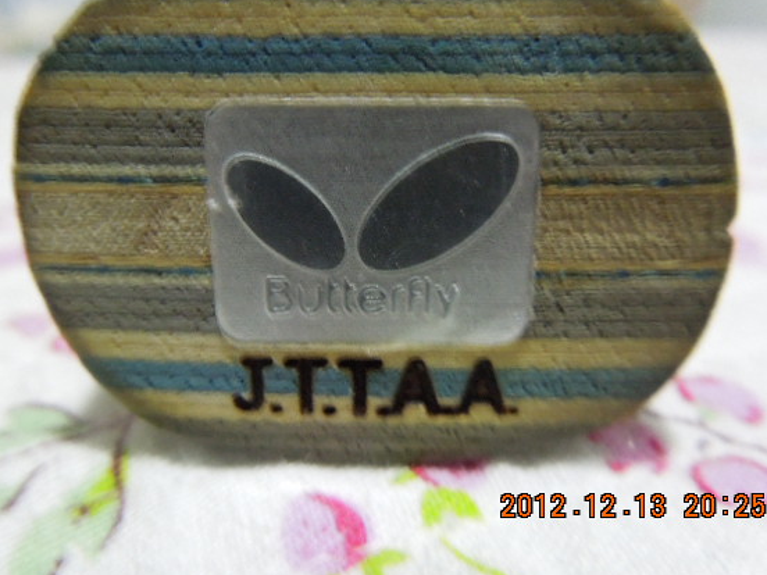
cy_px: 249
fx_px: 643
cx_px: 367
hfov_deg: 61.6
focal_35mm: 29
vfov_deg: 48.1
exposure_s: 1/2
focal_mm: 4.5
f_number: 3.3
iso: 800
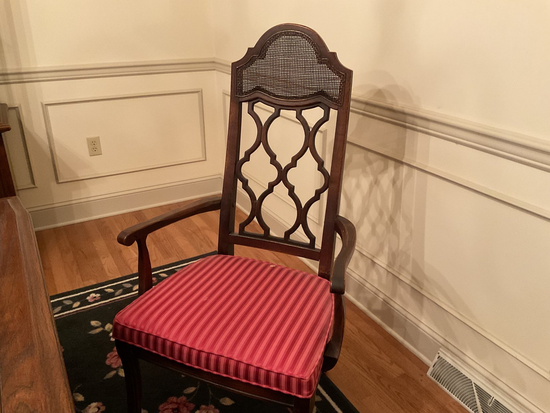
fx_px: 461
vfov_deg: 48.2
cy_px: 206
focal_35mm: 29
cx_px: 275
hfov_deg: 61.7
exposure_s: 1/60
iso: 250
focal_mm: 3
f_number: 1.8
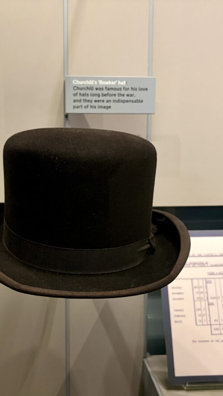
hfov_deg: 31.0
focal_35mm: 38
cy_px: 198
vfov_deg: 52.8
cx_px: 79
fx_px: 400
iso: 500
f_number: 1.6
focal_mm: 5.96
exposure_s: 1/25
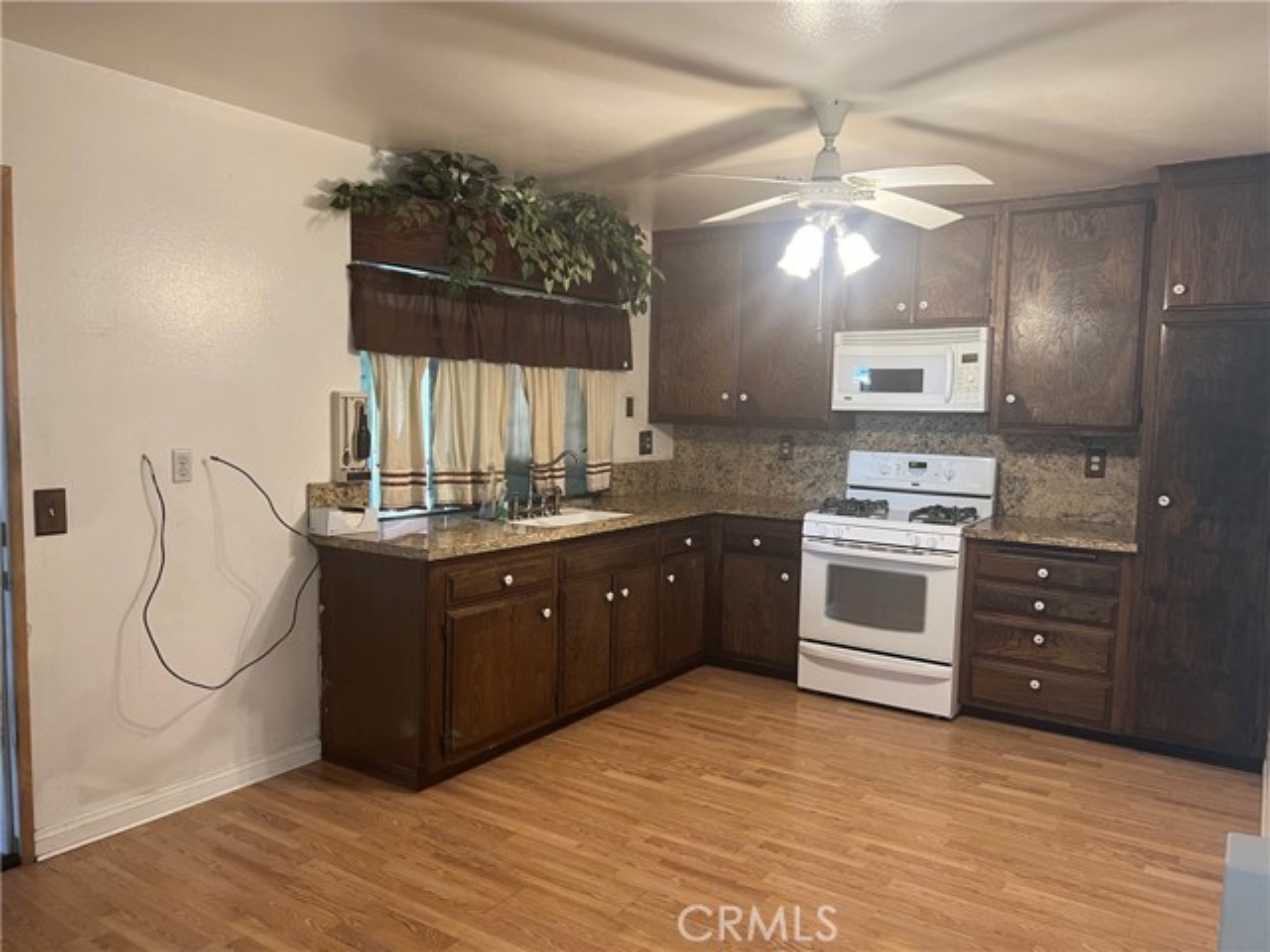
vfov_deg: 53.1
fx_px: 954
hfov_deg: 67.3
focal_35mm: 26
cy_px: 476
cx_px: 635
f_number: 1.5
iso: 250
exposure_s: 1/60
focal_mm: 5.7
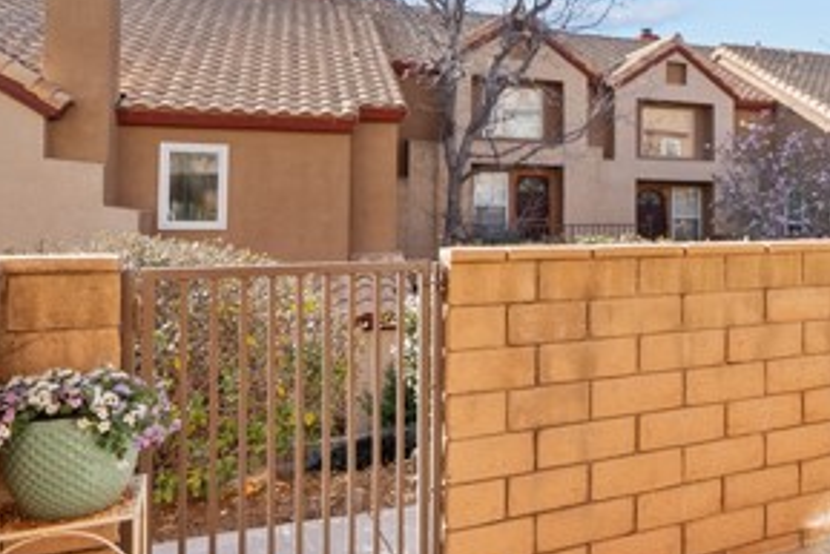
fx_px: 715
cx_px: 612
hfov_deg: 57.5
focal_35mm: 31
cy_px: 199
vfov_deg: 42.0
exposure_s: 1/40
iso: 100
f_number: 9
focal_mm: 14
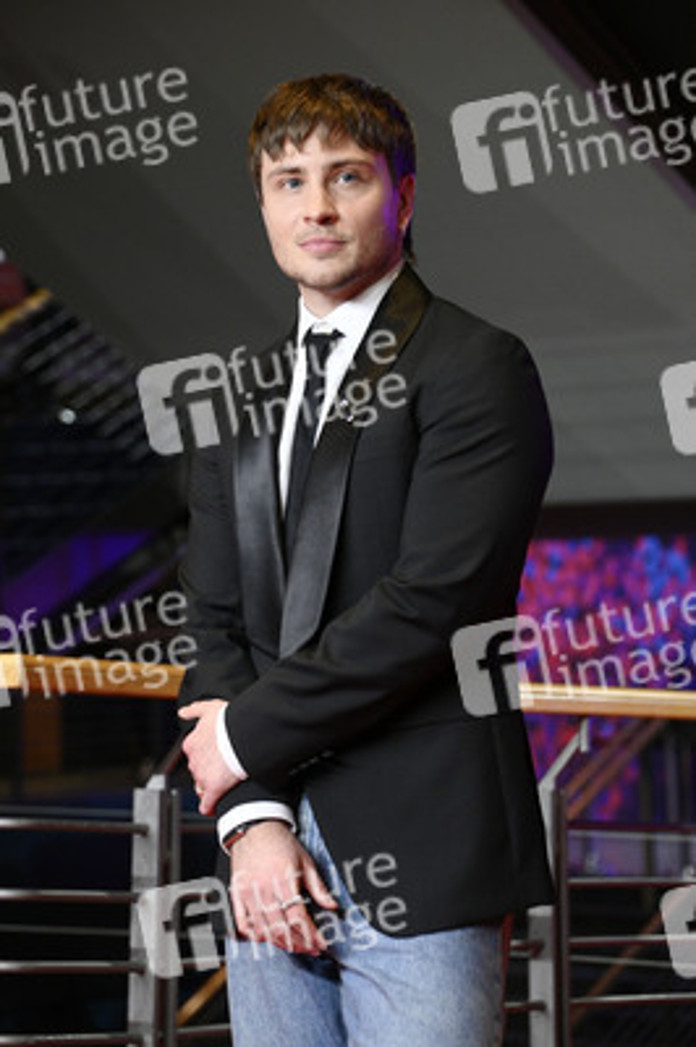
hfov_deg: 11.8
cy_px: 524
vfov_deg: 17.7
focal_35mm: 116
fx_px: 3370
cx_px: 348
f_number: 5.6
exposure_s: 1/200
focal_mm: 116
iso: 5000
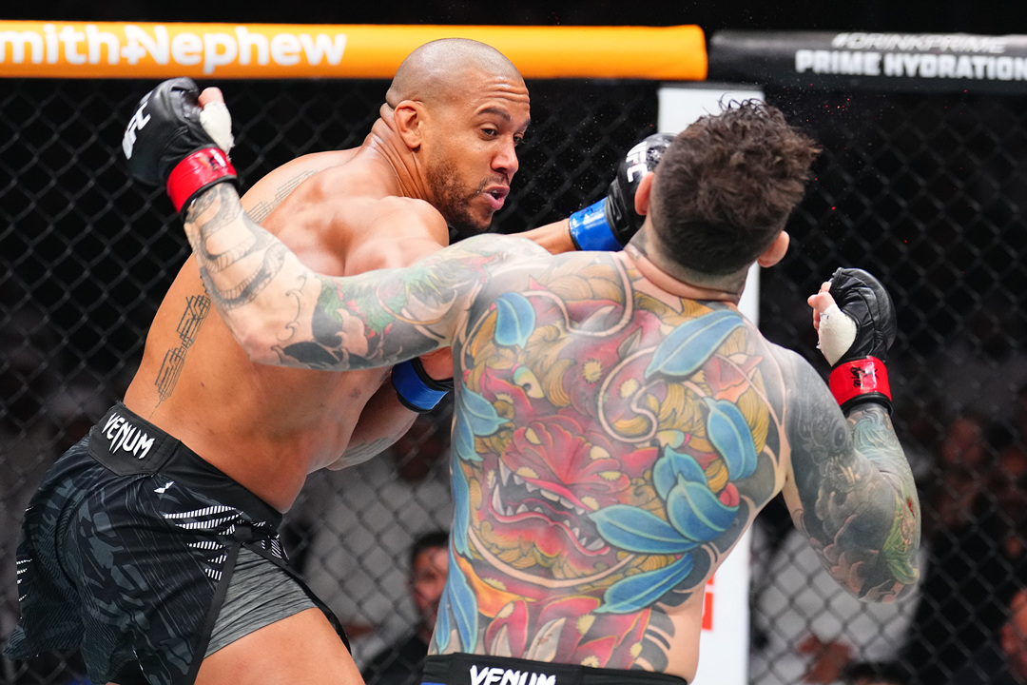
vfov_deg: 12.3
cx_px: 514
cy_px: 342
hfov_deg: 18.4
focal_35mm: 111
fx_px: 3166
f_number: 2.8
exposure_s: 1/1600
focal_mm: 111
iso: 3200
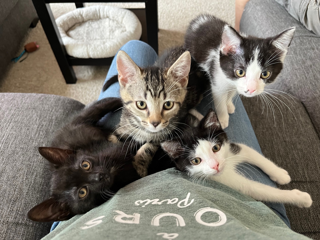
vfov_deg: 53.1
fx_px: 240
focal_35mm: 26
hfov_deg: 67.3
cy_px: 120
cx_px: 160
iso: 320
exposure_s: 1/60
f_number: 1.6
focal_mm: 5.1
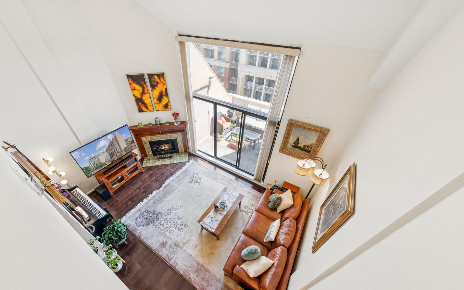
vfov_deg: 82.7
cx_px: 222
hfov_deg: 109.3
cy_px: 156
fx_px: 164
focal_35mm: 13
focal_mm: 12
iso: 640
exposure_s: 1/125
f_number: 7.1
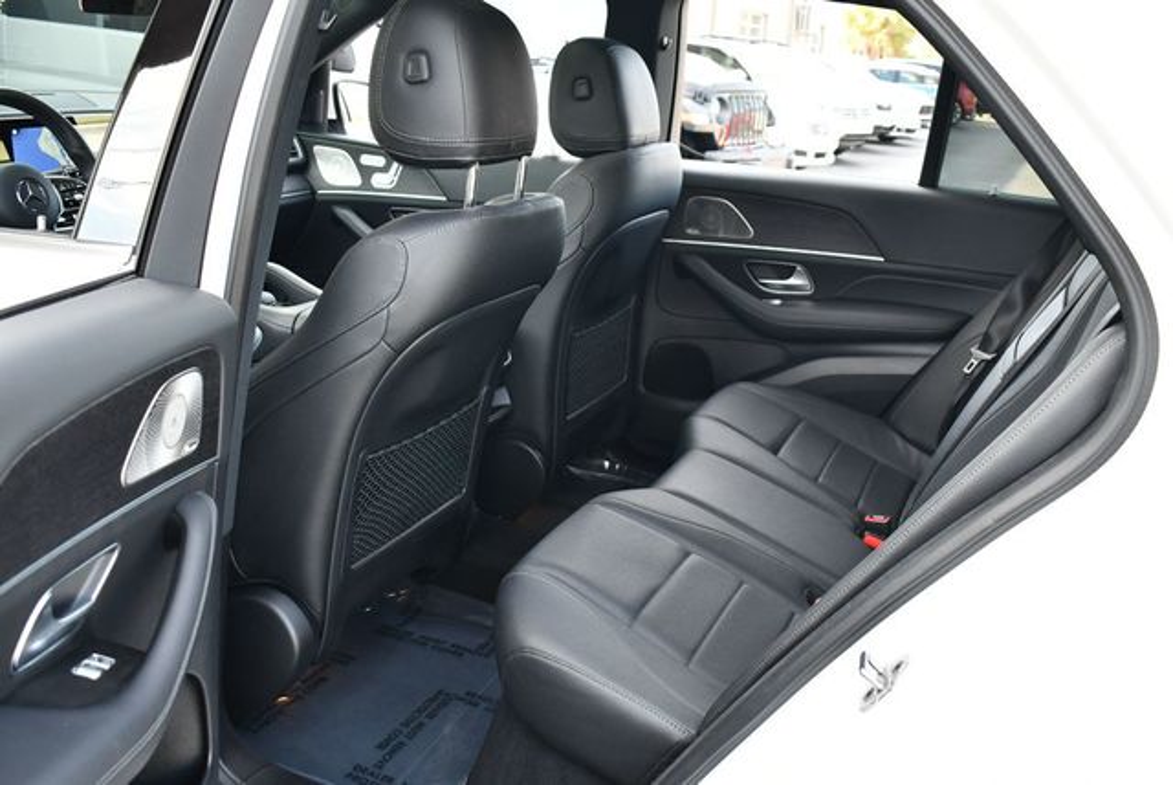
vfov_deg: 36.9
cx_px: 586
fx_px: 1174
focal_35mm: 36
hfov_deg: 53.1
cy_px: 392
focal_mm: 18
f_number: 3.5
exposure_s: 1/250
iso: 720
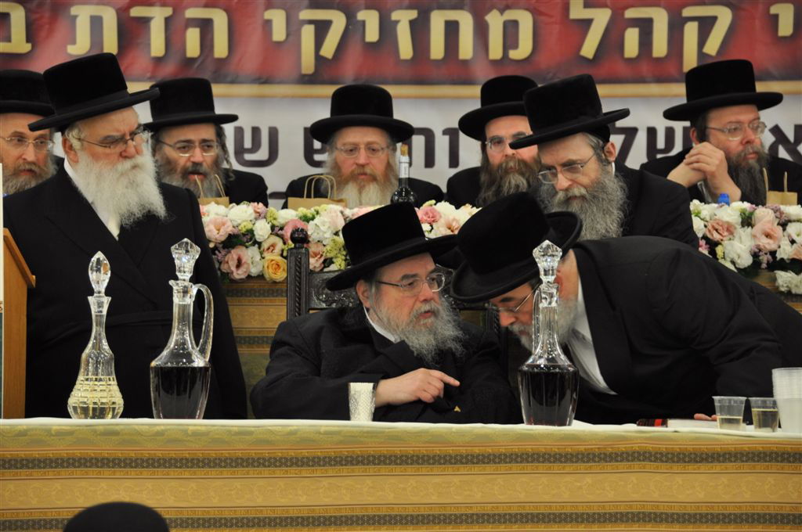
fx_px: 3738
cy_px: 266
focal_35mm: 168
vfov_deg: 8.1
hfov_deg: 12.2
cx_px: 401
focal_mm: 112
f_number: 5.6
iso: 640
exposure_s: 1/40
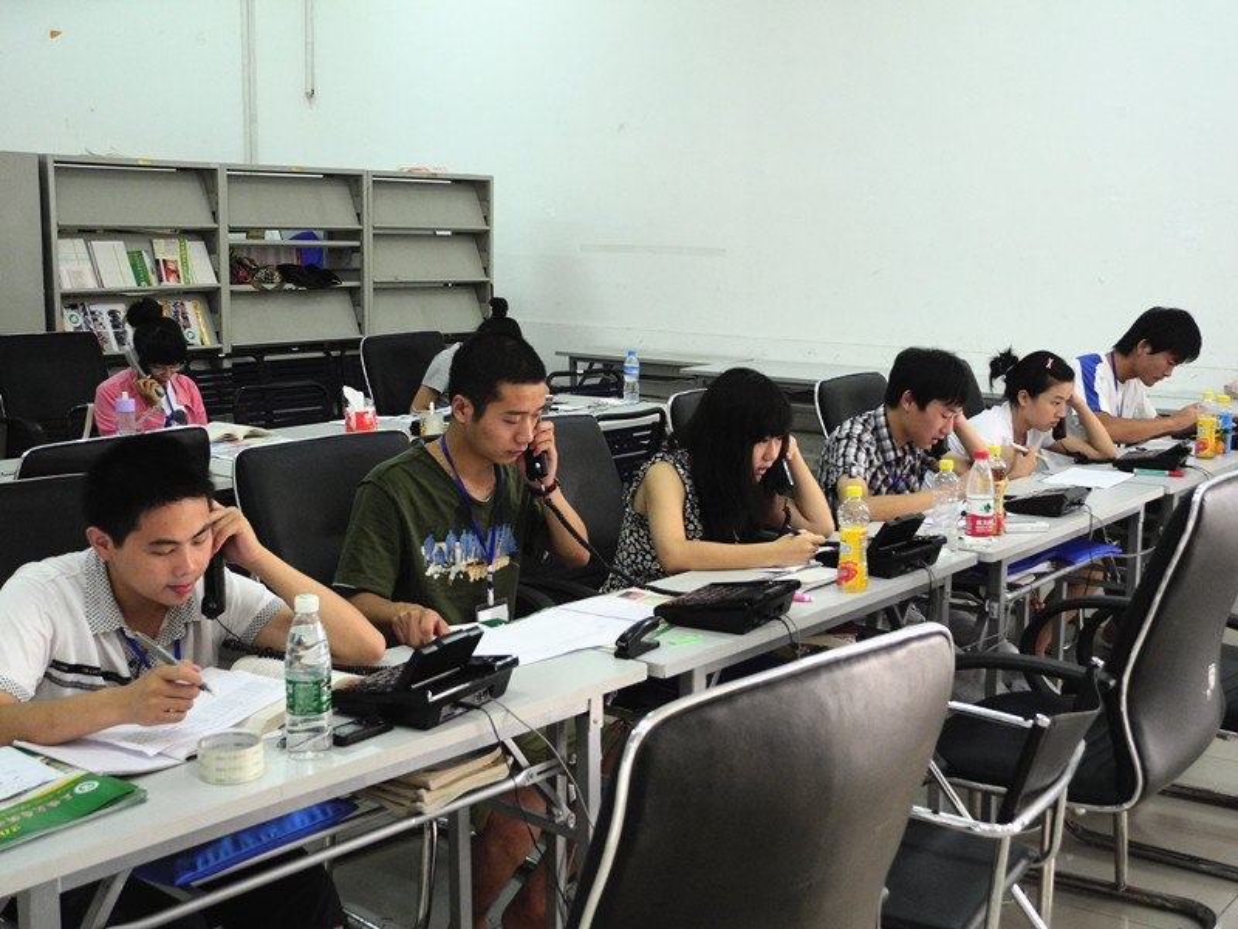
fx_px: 1466
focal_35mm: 41
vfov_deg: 35.1
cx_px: 619
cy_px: 464
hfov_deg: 45.8
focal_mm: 8.8
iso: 400
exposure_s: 1/30
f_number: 3.2
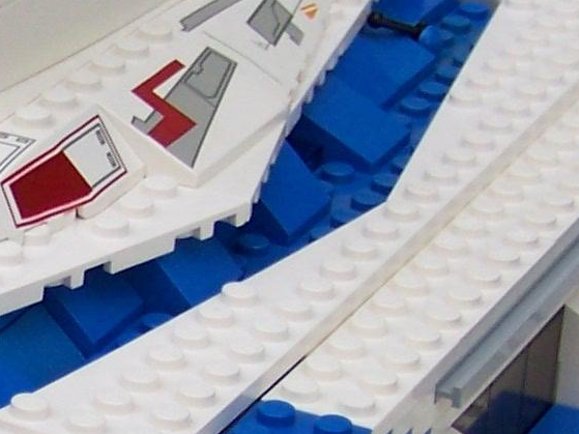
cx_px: -259
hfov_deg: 9.2
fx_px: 3495
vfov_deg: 7.1
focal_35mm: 209
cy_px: 495
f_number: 2.8
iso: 64
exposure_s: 1/250
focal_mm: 6.3
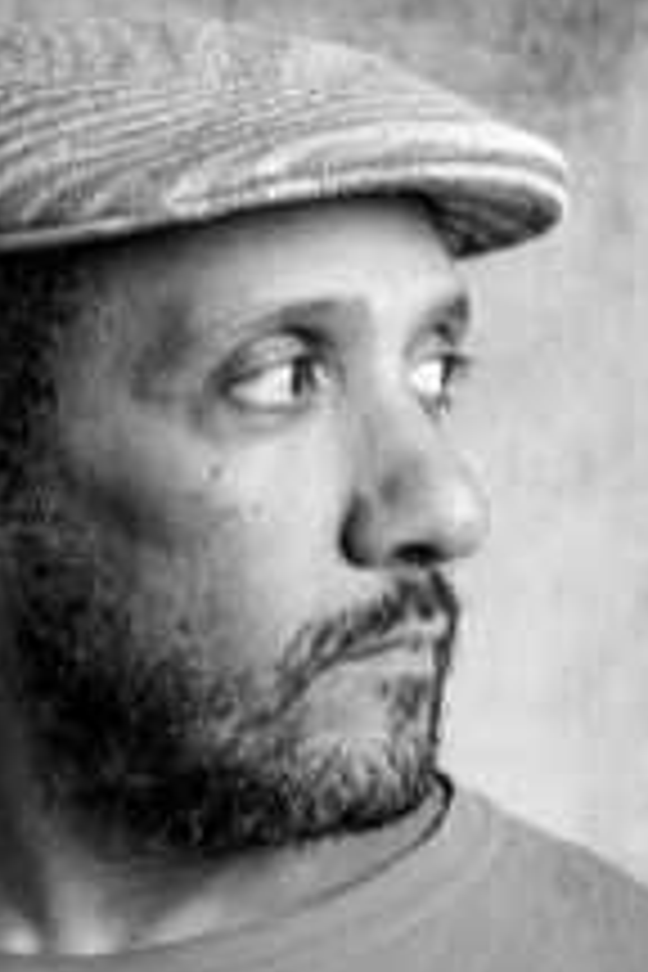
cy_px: 472
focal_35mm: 76
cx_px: 130
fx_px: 2052
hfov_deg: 17.8
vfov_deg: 26.7
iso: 800
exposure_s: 1/60
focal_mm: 27.5
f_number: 4
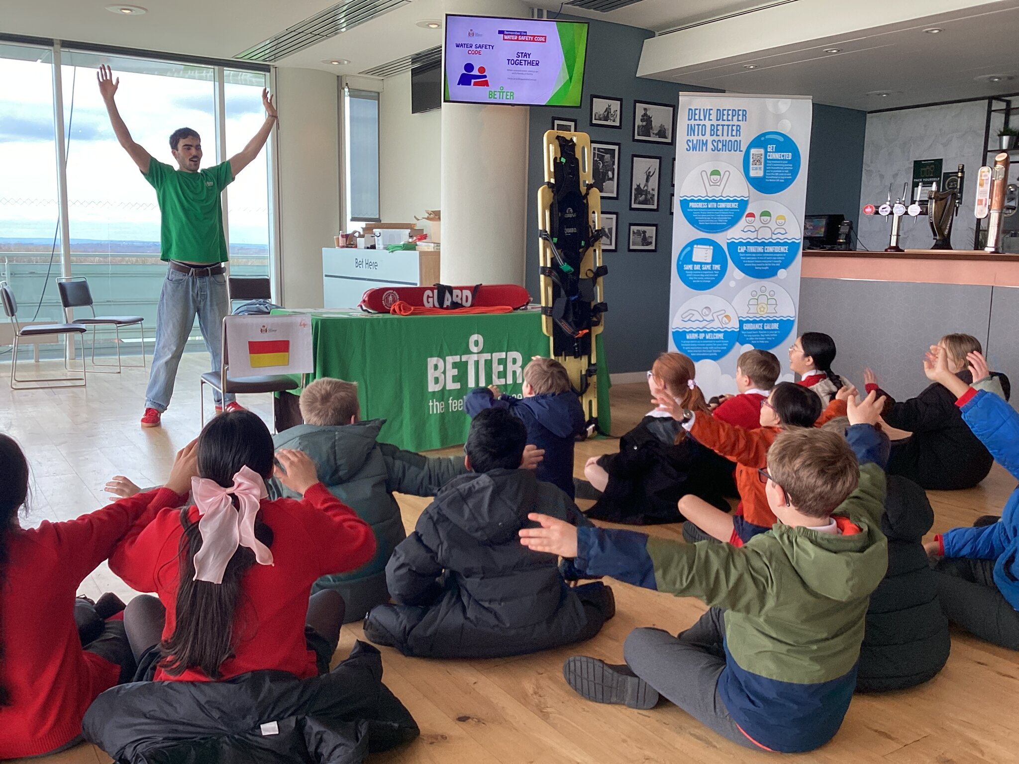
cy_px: 382
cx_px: 510
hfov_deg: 58.4
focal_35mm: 31
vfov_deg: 45.4
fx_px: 913
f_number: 2.4
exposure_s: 1/120
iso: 50
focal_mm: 3.3
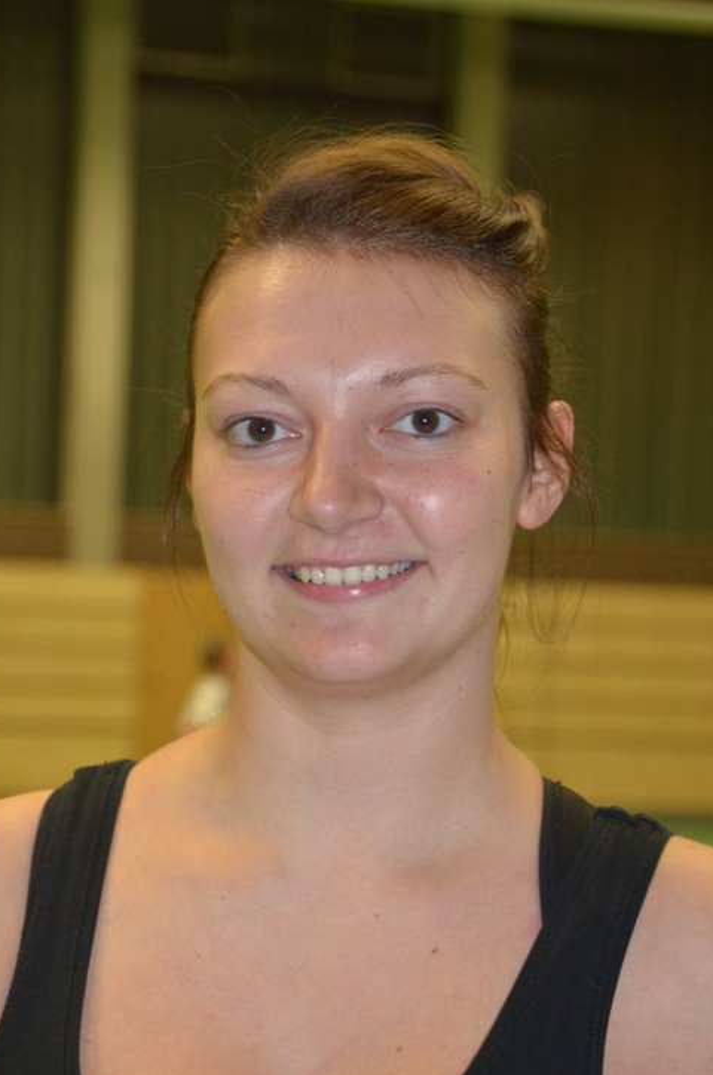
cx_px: 327
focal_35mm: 116
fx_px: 3459
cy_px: 546
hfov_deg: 11.8
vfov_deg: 17.7
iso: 2000
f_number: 6.3
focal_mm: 70
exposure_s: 1/60
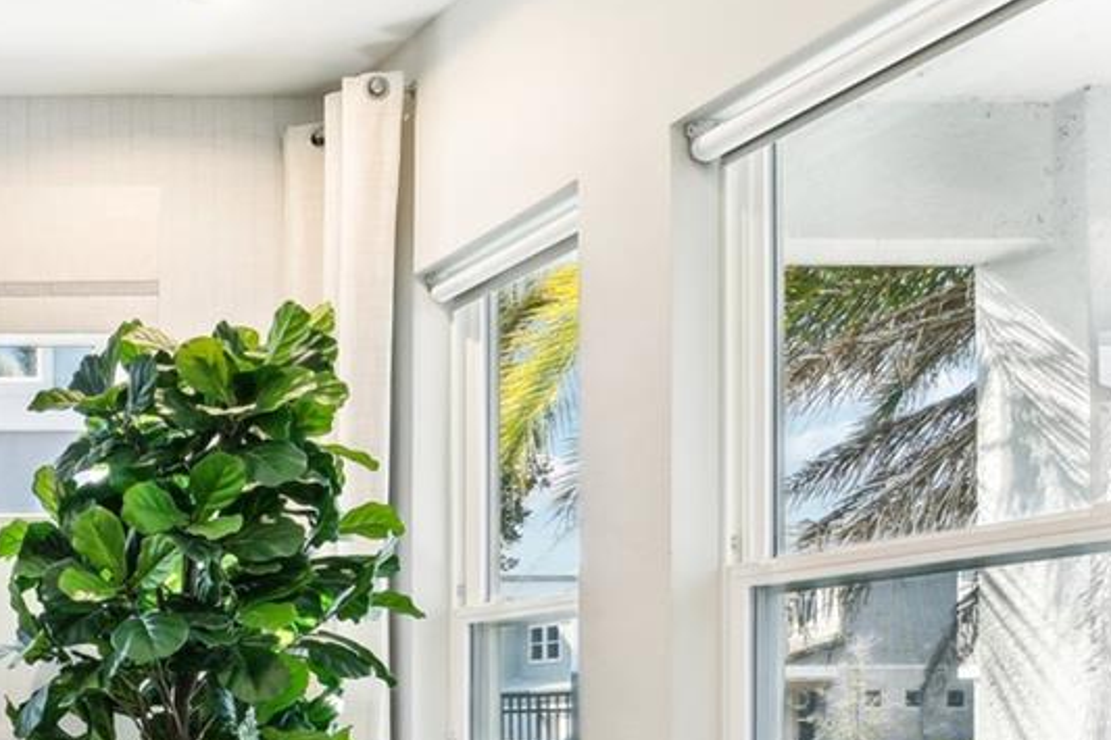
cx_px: -411
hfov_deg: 31.1
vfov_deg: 27.8
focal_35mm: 45
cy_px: 765
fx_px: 1388
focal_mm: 15
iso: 400
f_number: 8
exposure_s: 1/5
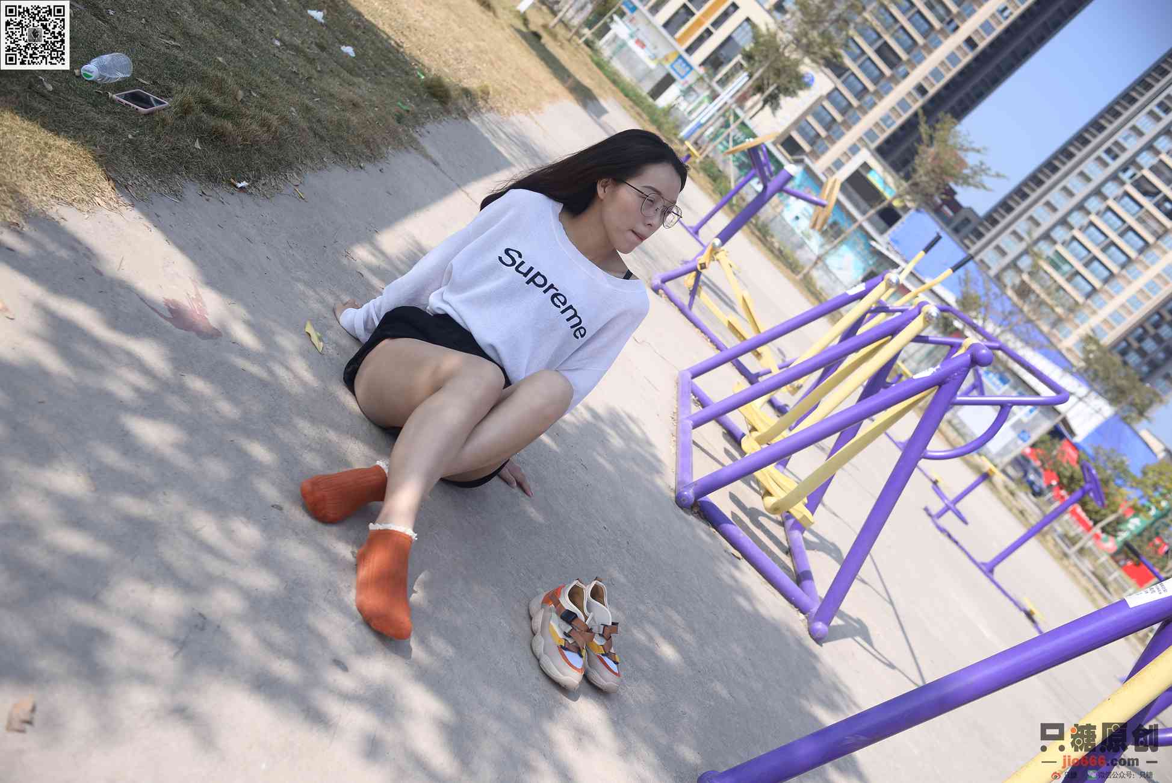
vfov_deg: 37.9
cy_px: 392
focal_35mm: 35
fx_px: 1140
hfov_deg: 54.4
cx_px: 586
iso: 160
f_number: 5.6
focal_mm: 35
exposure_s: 1/1000
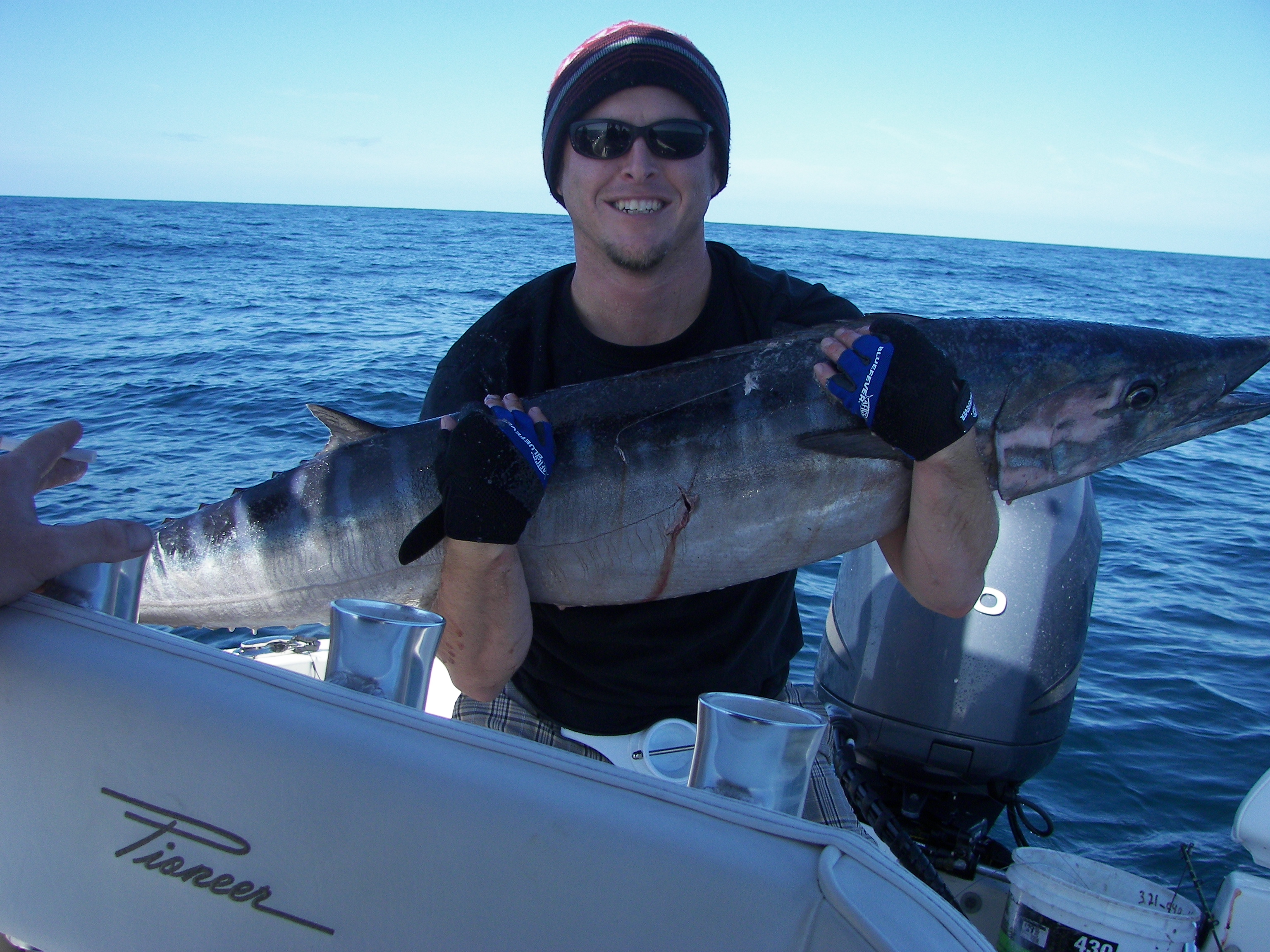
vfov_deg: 39.7
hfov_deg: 51.4
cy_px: 476
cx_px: 635
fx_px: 1321
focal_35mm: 36
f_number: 2.8
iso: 64
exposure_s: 1/800
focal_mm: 6
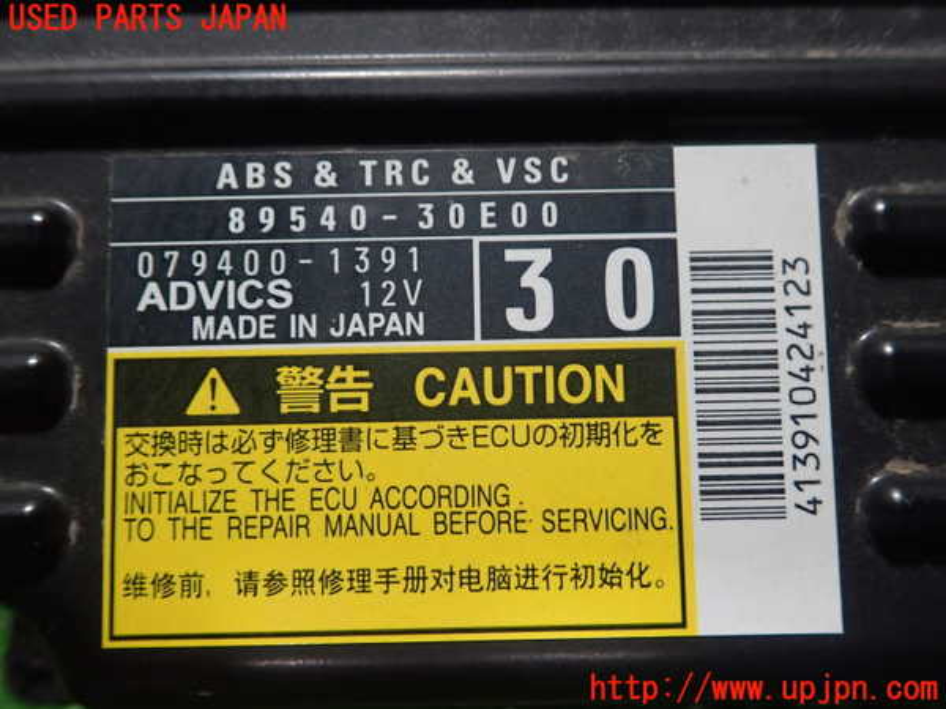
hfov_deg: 60.0
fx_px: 820
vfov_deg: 46.8
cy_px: 354
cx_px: 473
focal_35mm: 30
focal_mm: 5.5
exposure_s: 1/125
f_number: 2.3
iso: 400
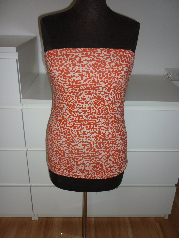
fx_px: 227
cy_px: 119
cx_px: 90
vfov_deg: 55.3
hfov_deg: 43.0
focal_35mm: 33
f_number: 2.8
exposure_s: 1/30
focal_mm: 5.5
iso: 100
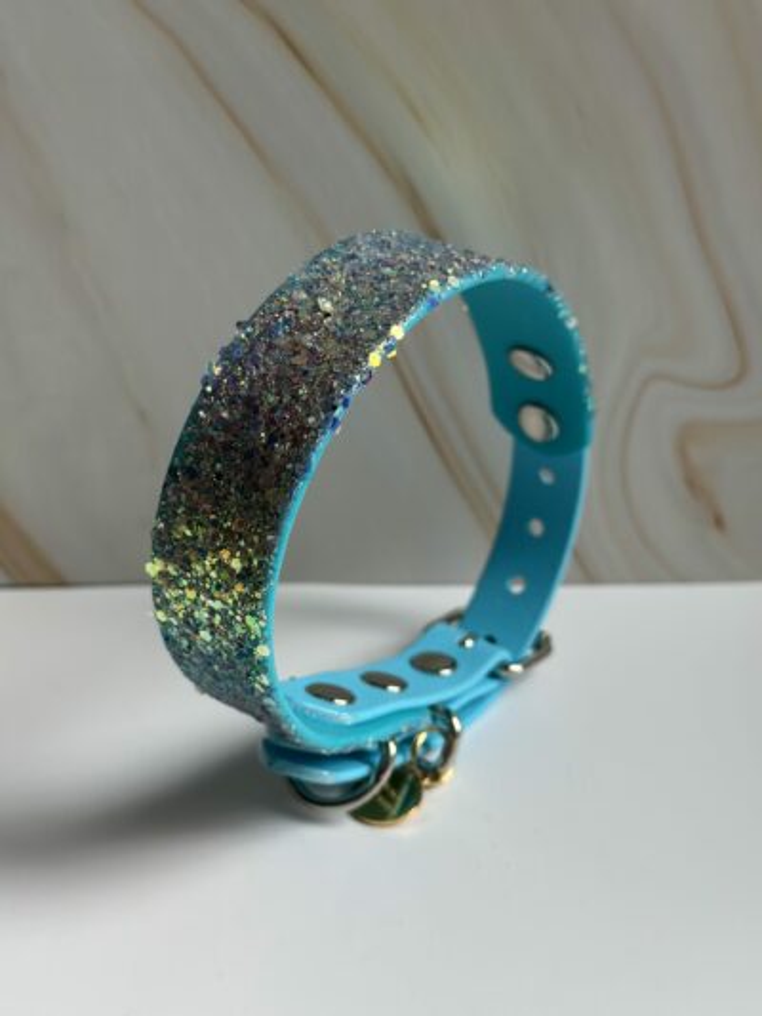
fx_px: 1408
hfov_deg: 30.3
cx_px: 381
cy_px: 508
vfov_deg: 39.6
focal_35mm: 48
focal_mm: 6.86
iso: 80
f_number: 1.78
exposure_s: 1/236
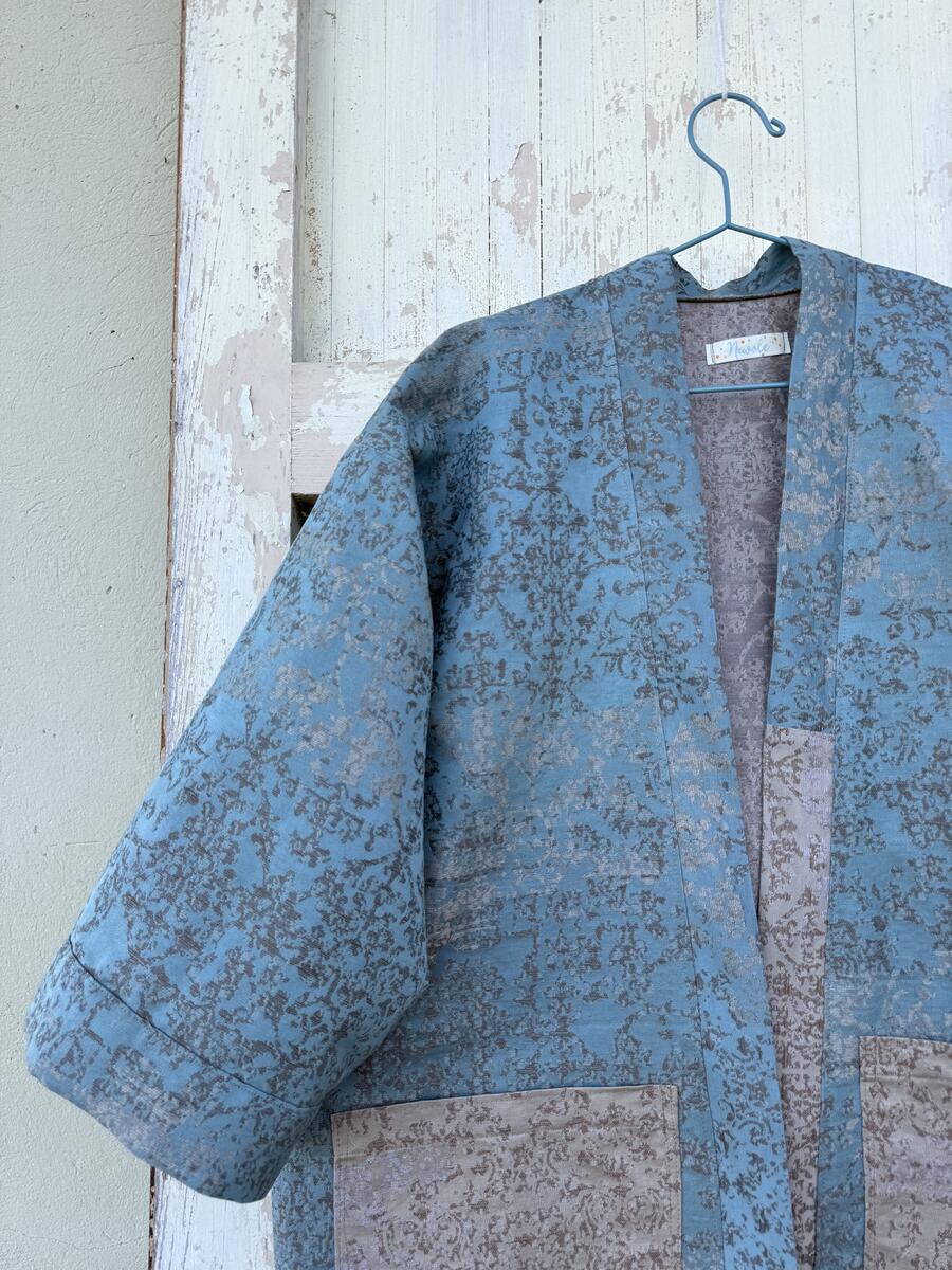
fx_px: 880
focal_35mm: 24
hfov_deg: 56.8
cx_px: 476
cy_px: 635
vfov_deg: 71.6
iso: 80
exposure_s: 1/478
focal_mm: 6.76
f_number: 1.78
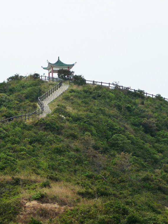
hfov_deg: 9.1
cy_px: 112
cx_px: 34
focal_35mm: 162
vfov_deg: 12.2
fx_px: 1048
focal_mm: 15.2
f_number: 4.7
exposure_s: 1/800
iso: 160
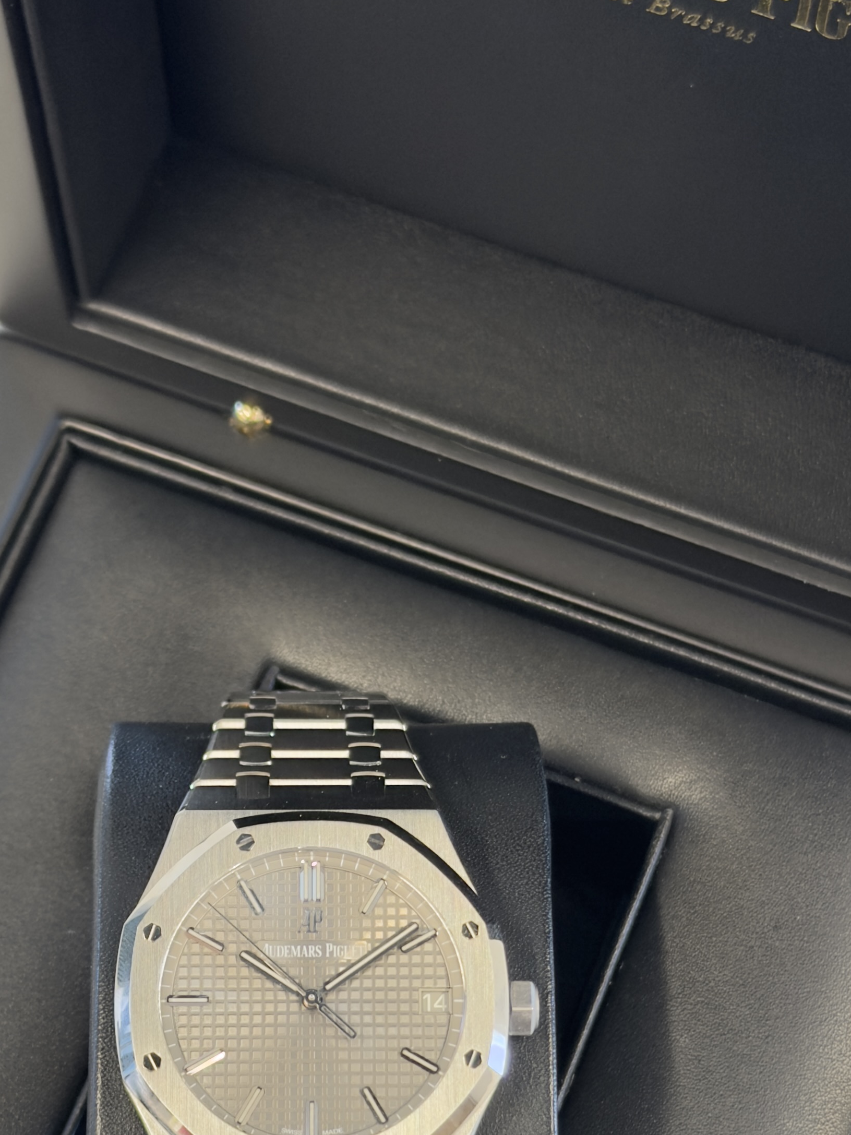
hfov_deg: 16.6
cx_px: 421
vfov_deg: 21.8
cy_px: 894
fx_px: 2918
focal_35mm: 89
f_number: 1.78
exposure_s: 1/50
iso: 250
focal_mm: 6.76
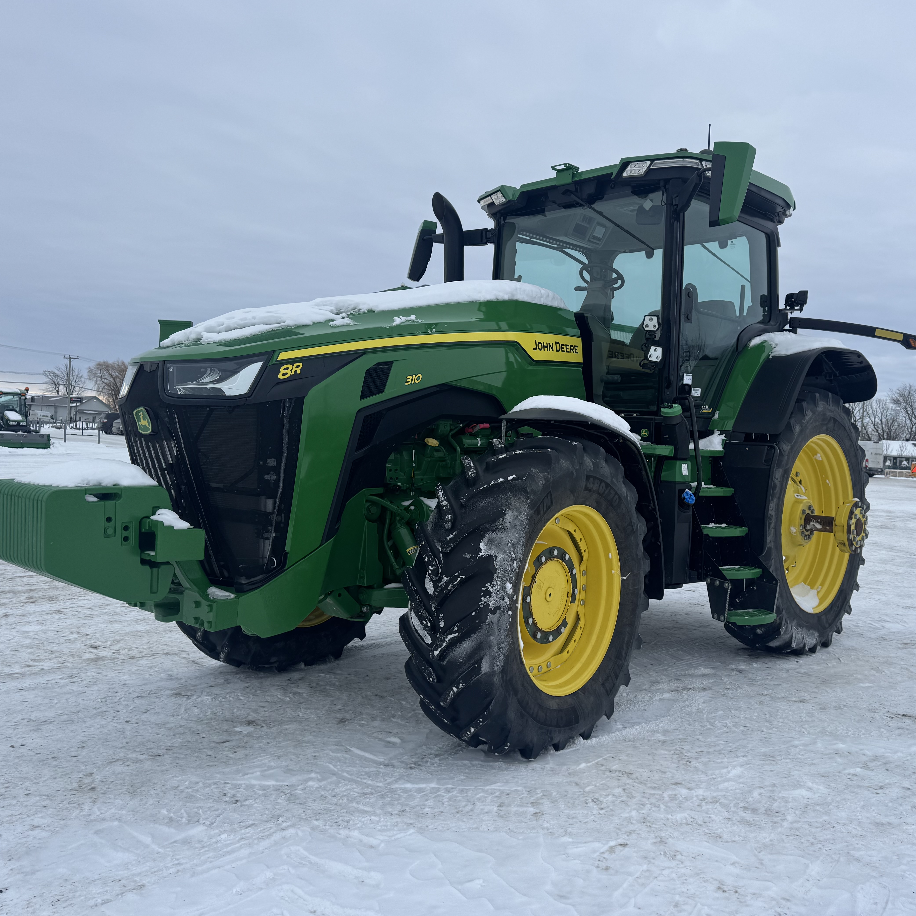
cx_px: 508
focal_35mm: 29
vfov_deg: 55.6
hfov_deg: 55.5
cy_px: 451
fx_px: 868
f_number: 1.78
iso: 80
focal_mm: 6.76
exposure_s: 1/2415
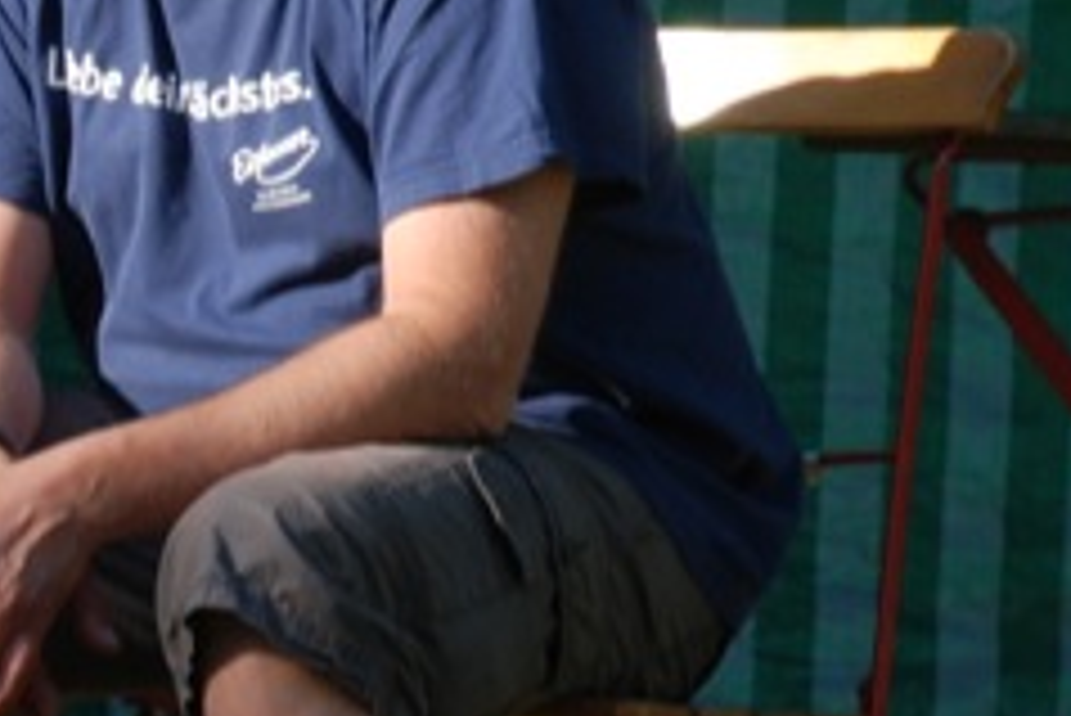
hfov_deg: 3.7
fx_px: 16317
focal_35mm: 548
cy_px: 529
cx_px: -536
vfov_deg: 2.5
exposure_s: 1/250
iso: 200
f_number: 5.6
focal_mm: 85
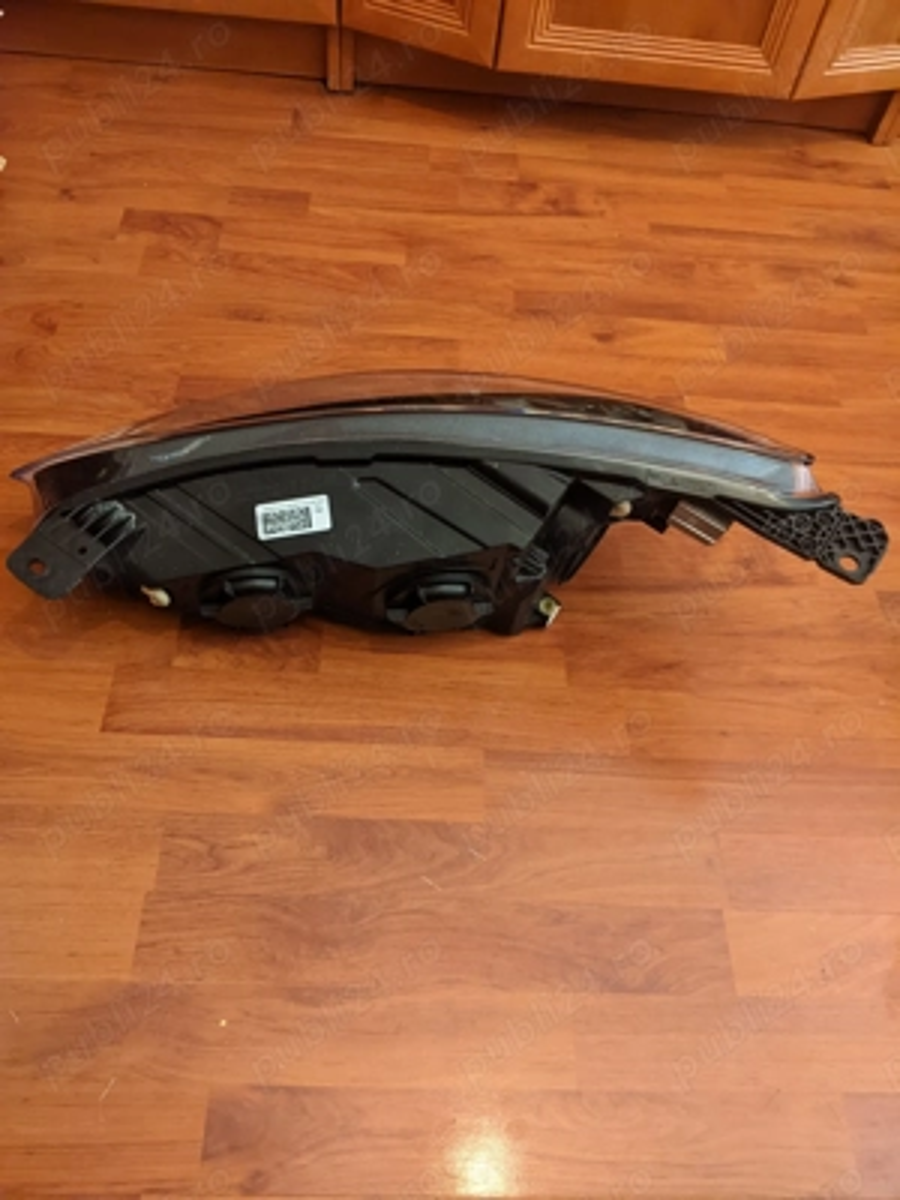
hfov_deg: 51.4
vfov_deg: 65.3
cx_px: 450
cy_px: 600
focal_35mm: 27
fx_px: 936
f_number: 1.8
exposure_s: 1/12.5
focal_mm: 4.44
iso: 758
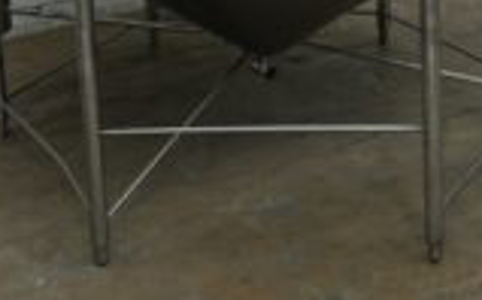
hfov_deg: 21.6
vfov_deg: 12.6
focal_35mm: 96
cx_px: 185
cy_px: -202
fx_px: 1260
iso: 125
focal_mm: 11.06
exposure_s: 1/60
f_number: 3.2
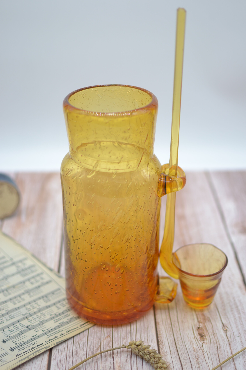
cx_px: 123
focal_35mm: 52
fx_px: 538
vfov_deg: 37.9
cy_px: 185
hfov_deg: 25.8
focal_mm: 35
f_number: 1.8
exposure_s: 1/400
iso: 100
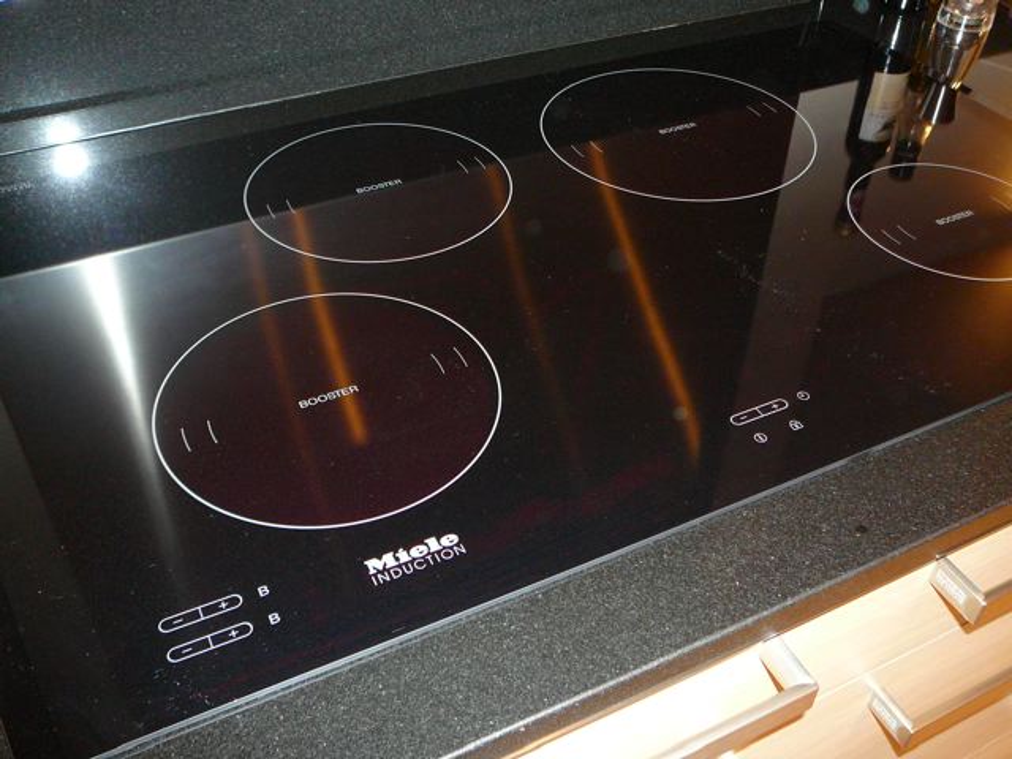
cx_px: 506
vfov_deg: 40.7
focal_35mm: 35
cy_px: 380
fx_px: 1023
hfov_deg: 52.6
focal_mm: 5.2
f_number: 2.8
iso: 160
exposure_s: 1/8
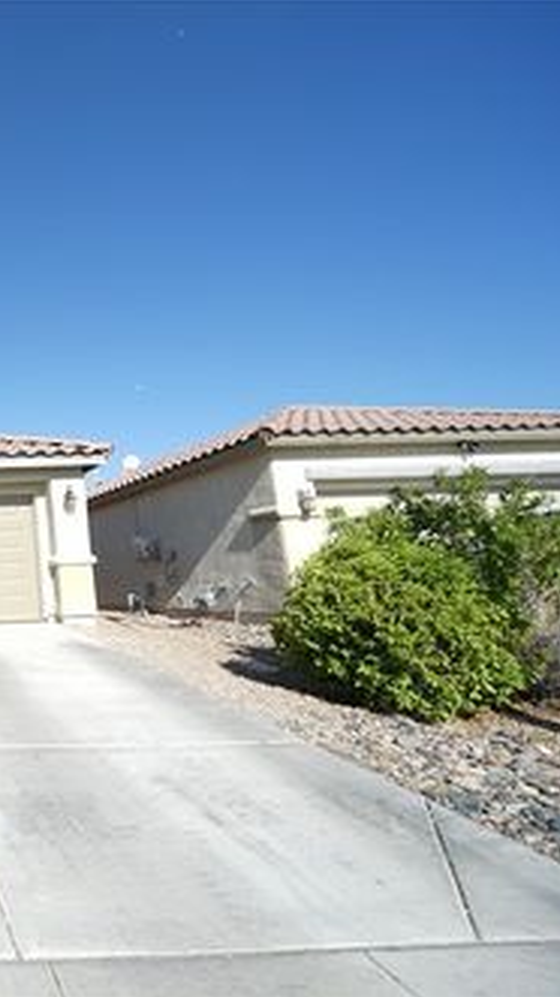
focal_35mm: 19
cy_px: 498
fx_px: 502
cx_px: -148
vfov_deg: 89.6
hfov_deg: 38.3
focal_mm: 12
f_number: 7.1
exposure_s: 1/125
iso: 50
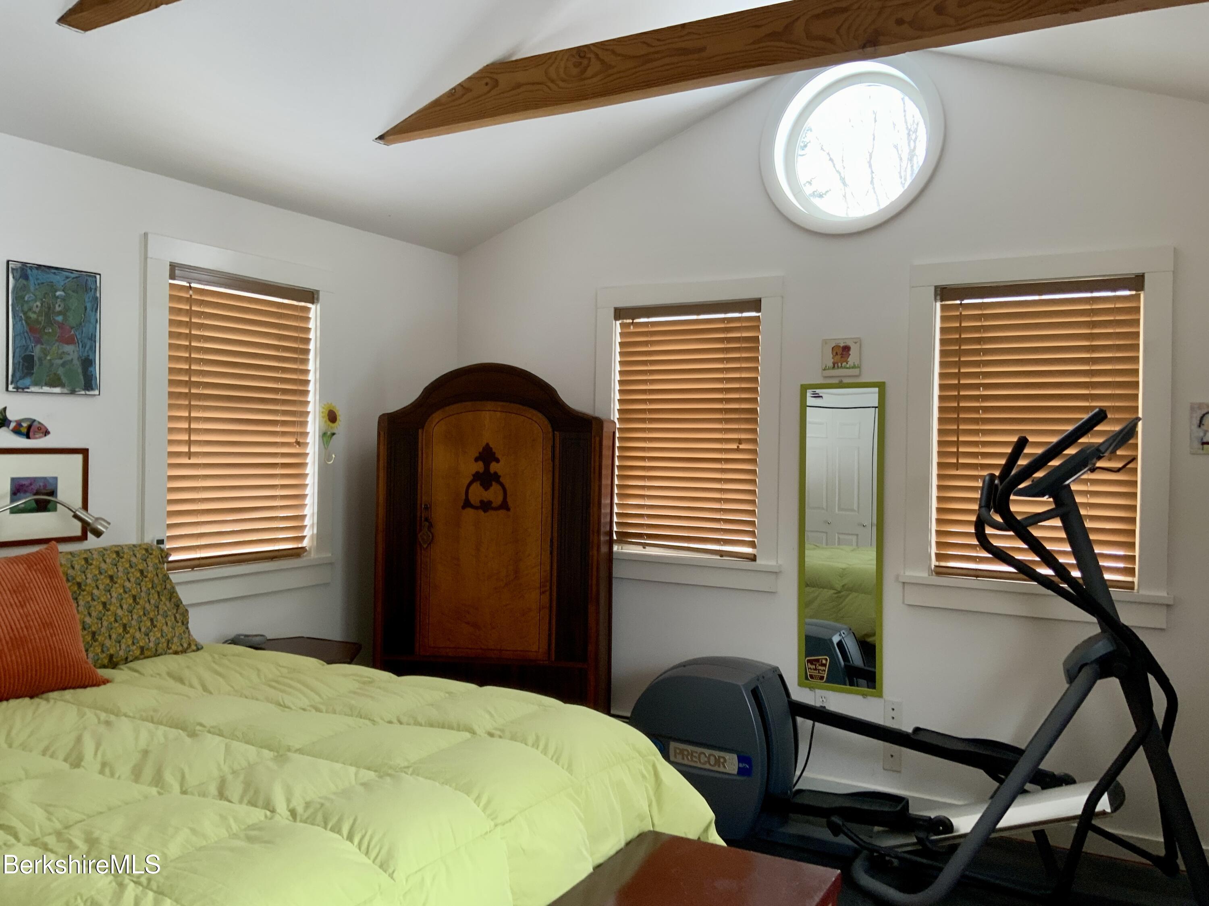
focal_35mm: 29
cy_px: 453
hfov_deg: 61.7
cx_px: 604
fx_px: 1013
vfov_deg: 48.2
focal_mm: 3
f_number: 1.8
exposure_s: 1/73
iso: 64
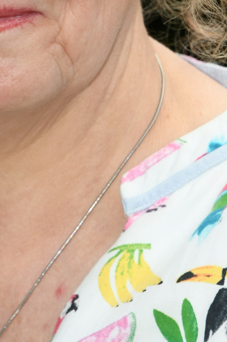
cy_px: -2
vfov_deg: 2.2
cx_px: -24
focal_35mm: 938
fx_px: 8880
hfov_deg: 1.5
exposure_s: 1/80
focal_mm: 220
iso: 125
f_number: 10
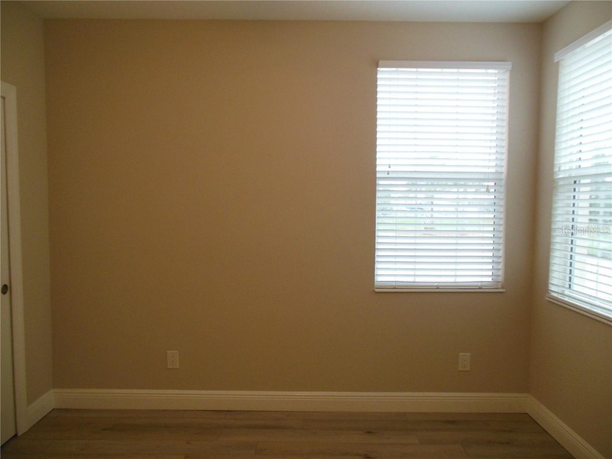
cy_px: 230
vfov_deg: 54.9
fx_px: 442
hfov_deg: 69.4
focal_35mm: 25
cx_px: 306
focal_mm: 4.5
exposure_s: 1/40
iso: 400
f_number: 3.2
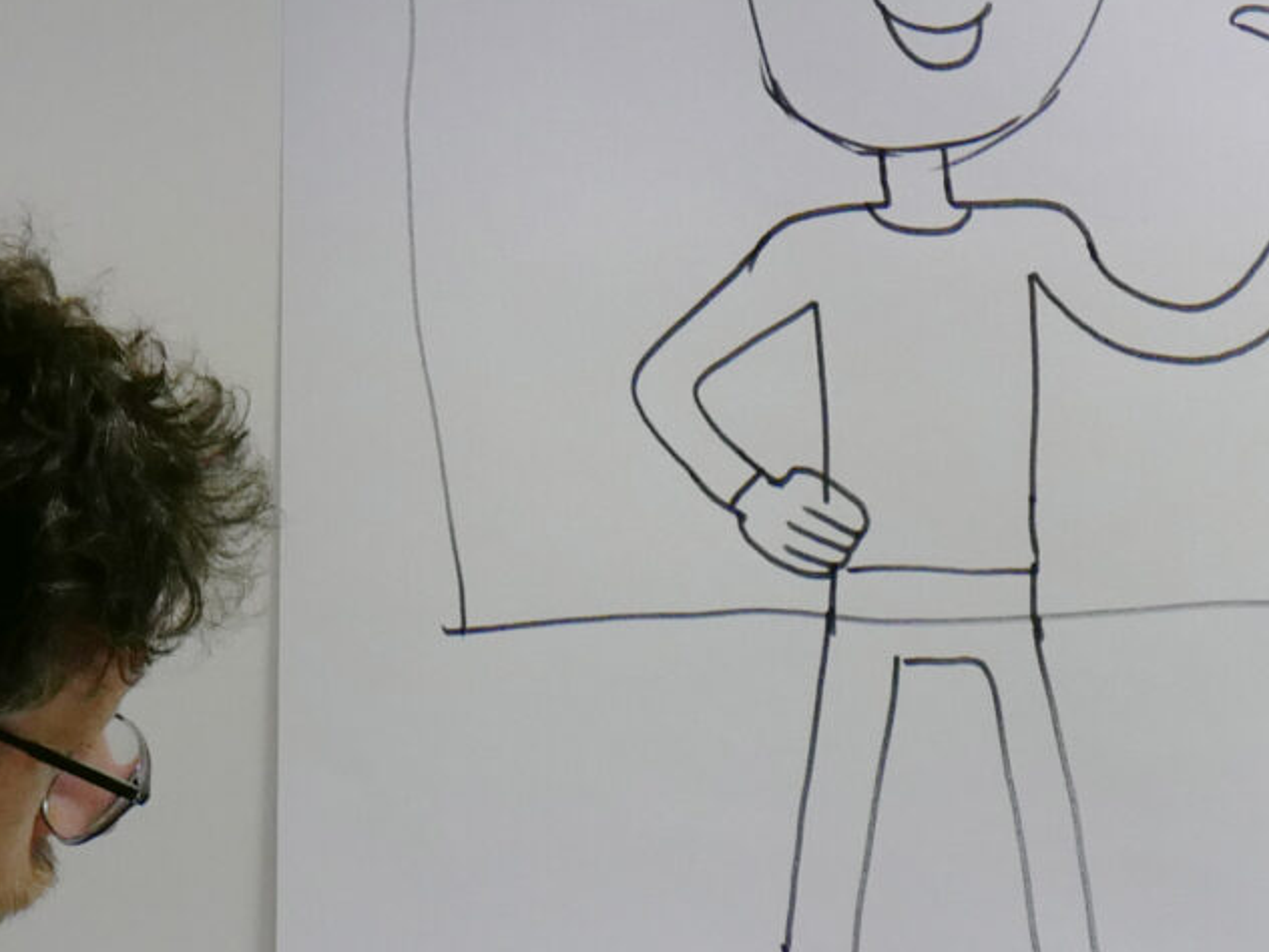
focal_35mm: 397
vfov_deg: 3.7
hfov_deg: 5.0
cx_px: 578
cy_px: 488
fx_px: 14554
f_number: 5.6
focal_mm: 49
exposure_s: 1/125
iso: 1000
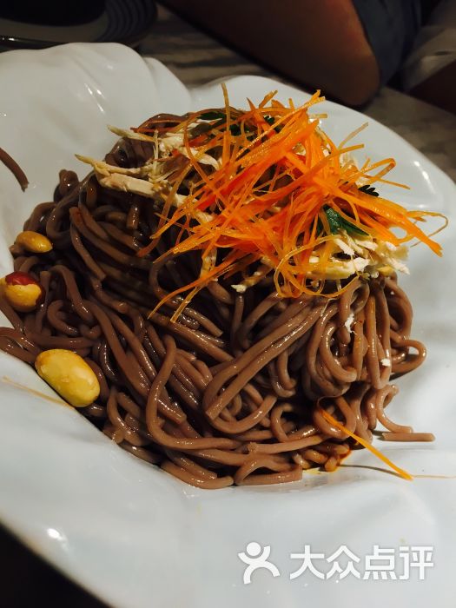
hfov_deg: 48.2
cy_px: 304
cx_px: 228
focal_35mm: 29
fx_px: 509
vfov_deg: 61.7
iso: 32
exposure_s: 1/33
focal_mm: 4.15
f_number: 2.2
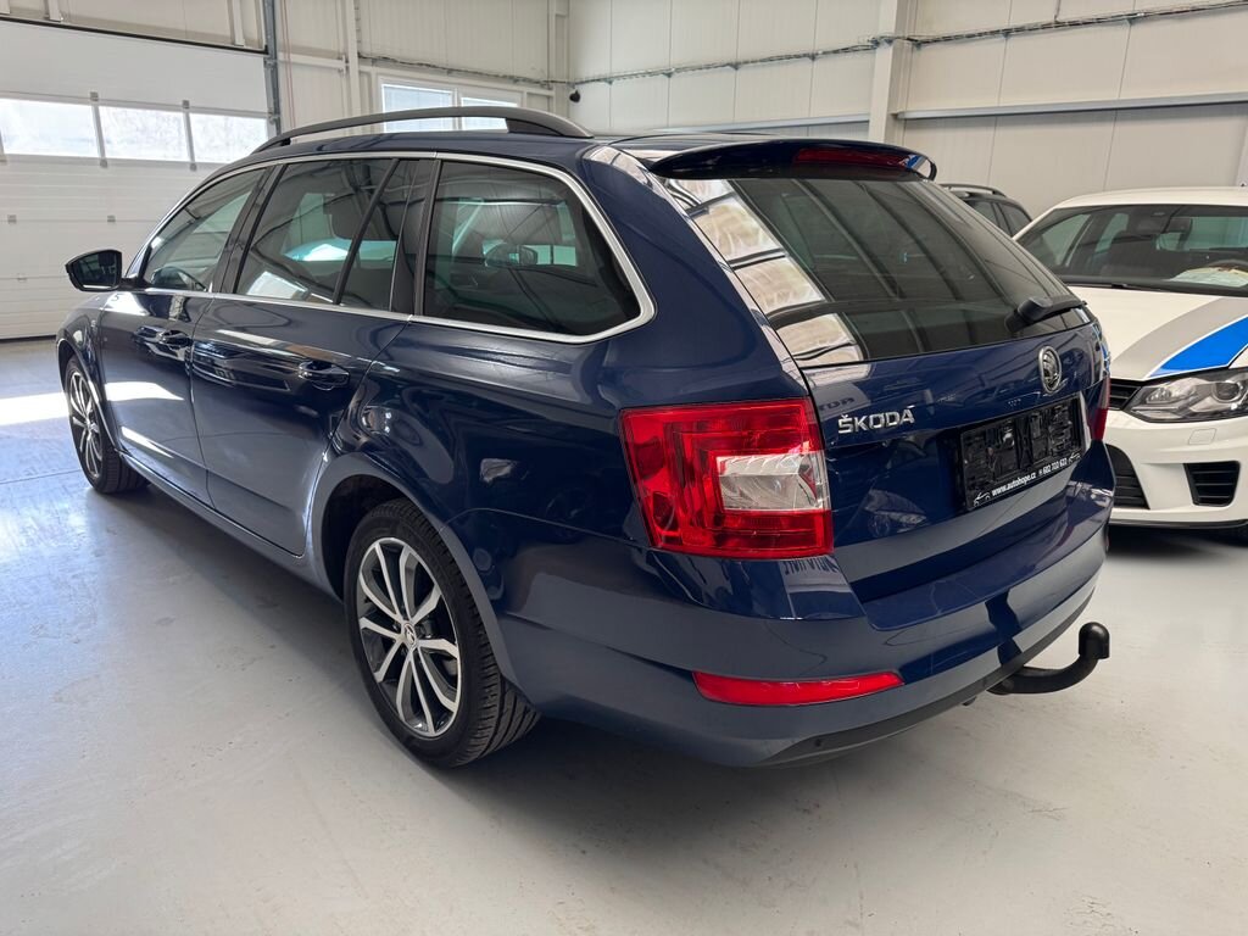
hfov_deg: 71.6
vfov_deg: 56.8
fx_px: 865
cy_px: 468
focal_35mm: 24
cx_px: 624
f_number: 1.78
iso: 200
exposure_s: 1/99
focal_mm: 6.76
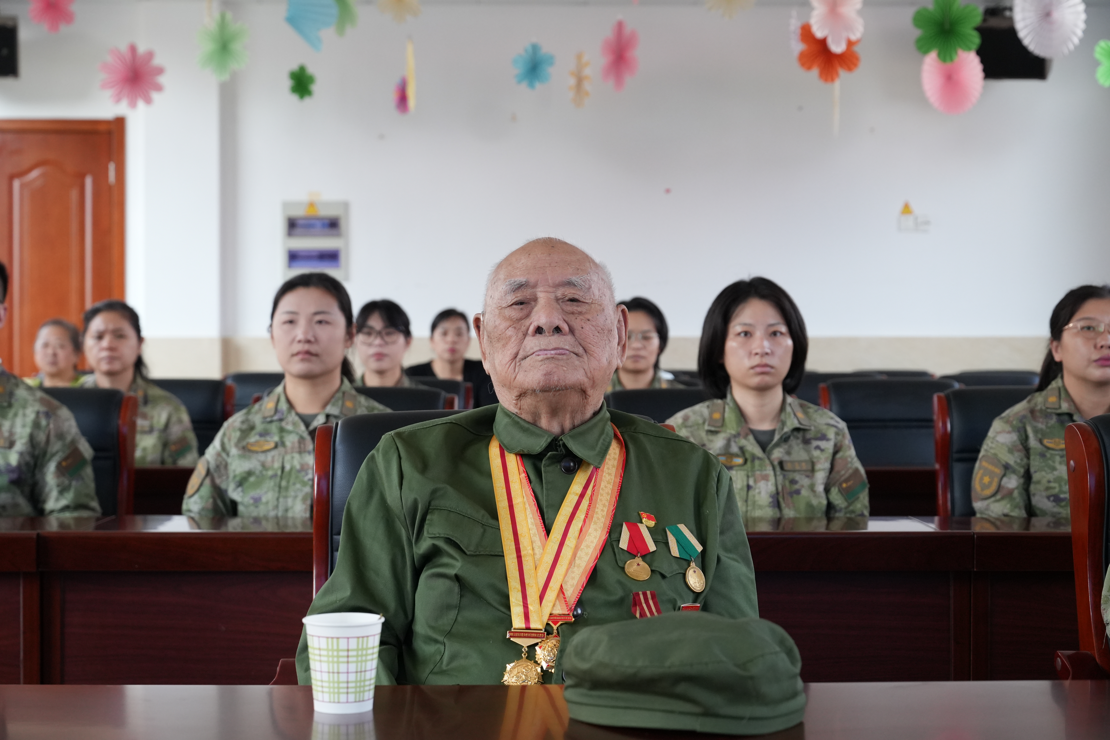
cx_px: 555
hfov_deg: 34.5
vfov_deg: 23.4
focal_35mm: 58
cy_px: 370
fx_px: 1788
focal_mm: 58
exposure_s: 1/320
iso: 2500
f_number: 5.6
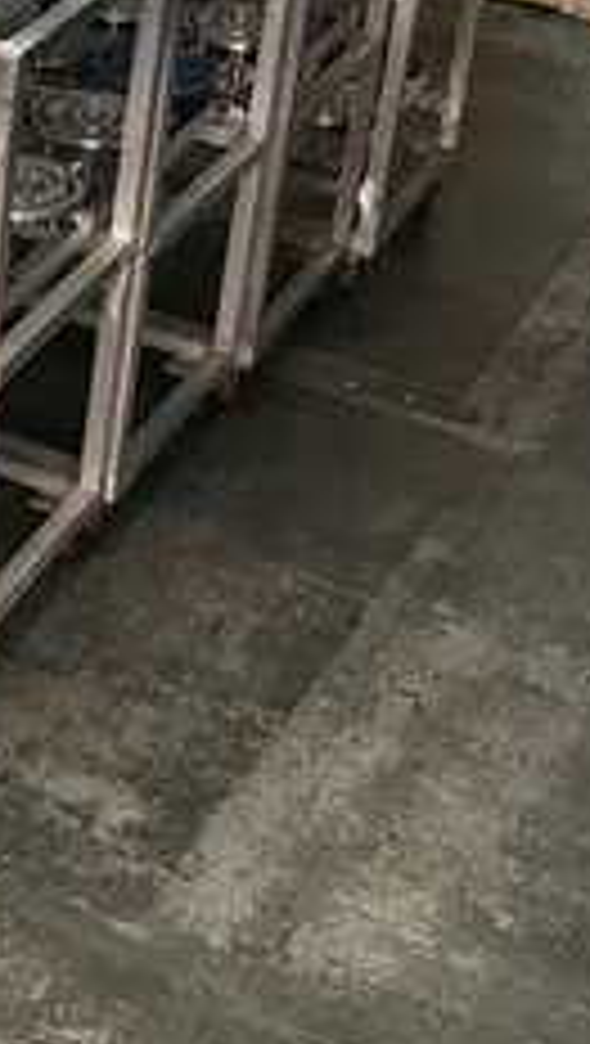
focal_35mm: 84
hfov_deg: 13.0
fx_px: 2329
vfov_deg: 24.6
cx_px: -495
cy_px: 130
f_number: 1.8
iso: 40
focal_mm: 3.99
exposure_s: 1/20
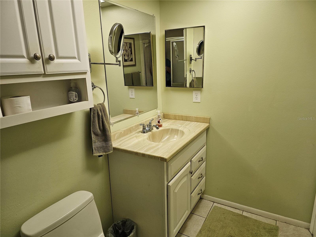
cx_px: 158
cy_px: 118
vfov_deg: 58.9
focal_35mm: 23
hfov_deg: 73.9
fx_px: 210
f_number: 1.7
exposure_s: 1/120
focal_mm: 6.3
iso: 200
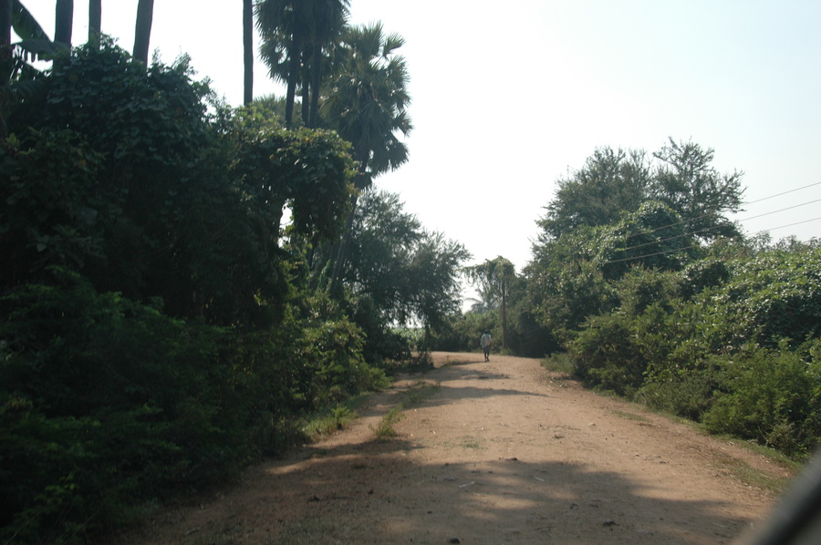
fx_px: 1093
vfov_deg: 28.0
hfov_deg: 41.2
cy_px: 272
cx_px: 410
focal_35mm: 48
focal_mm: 32
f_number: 8
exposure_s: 1/250
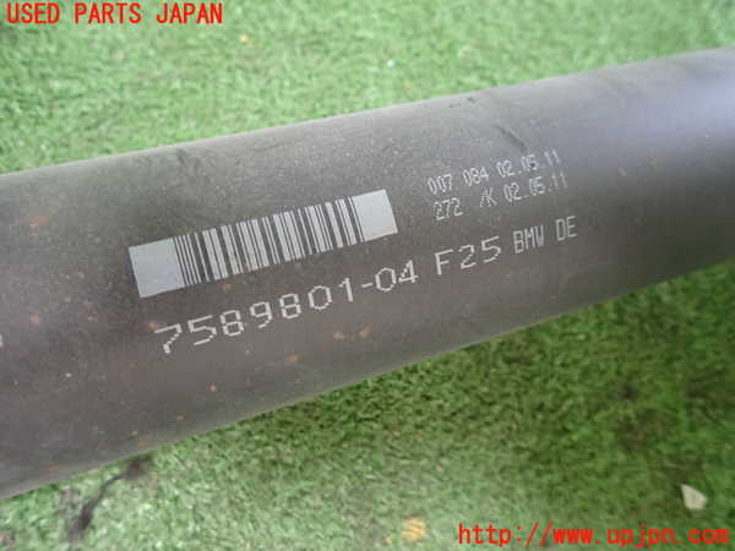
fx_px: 531
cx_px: 368
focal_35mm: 25
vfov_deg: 54.9
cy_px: 276
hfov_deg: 69.4
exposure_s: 1/30
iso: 640
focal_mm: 4.5
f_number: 2
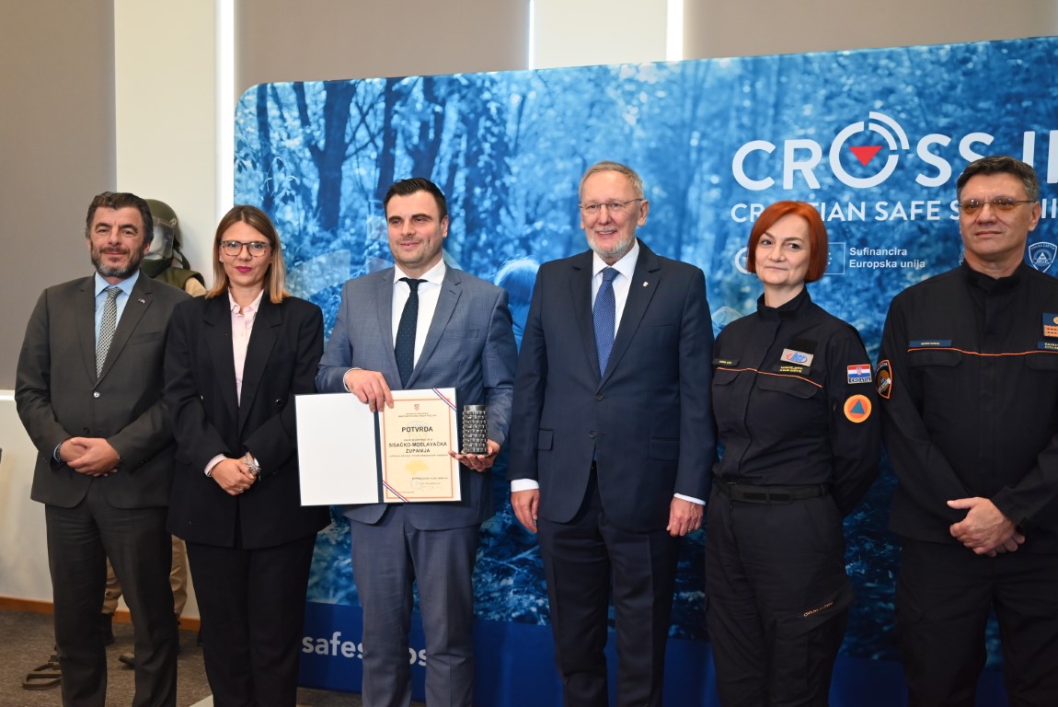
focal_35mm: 38
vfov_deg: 35.1
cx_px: 529
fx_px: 1117
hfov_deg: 50.7
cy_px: 354
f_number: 4
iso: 1600
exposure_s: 1/125
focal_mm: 38
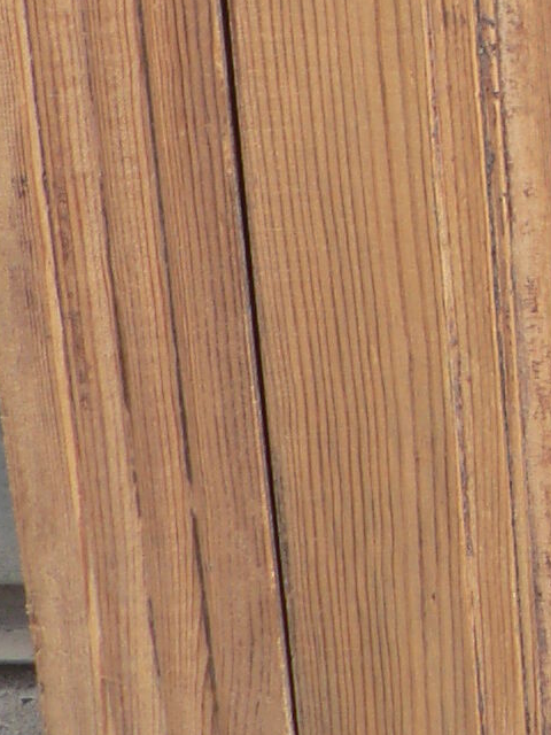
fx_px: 3056
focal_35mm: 144
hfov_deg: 10.0
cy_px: -594
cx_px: 804
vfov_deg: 12.5
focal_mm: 6
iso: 80
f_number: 2.8
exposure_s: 1/160
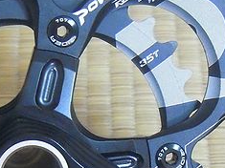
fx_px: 1273
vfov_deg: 7.5
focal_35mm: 196
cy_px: 170
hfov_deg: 10.1
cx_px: 81
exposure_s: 1/10
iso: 800
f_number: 3.4
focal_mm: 8.3
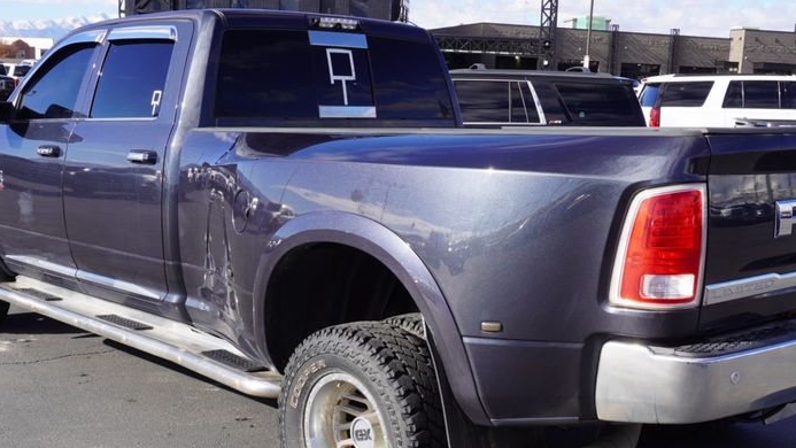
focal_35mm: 49
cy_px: 291
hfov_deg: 42.3
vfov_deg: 24.5
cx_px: 417
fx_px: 1030
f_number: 9
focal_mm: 21
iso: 100
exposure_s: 1/125
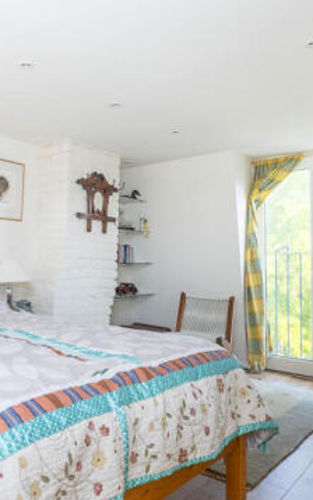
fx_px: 382
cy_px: 272
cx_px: 80
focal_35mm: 28
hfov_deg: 43.2
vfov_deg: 66.3
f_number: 6.4
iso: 500
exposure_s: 1/60
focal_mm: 10
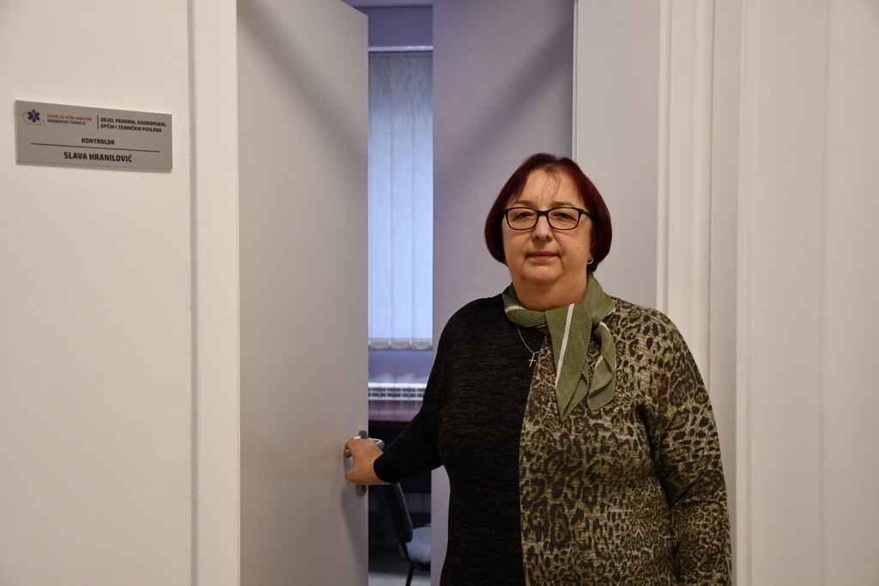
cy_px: 293
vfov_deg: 28.1
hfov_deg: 41.1
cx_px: 440
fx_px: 1172
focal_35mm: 48
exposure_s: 1/125
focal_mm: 32
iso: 1000
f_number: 4
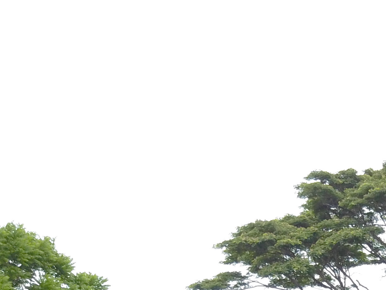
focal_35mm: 88
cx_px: 426
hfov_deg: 21.1
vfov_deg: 15.3
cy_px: 461
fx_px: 981
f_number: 2.2
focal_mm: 4.73
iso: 100
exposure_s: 1/687
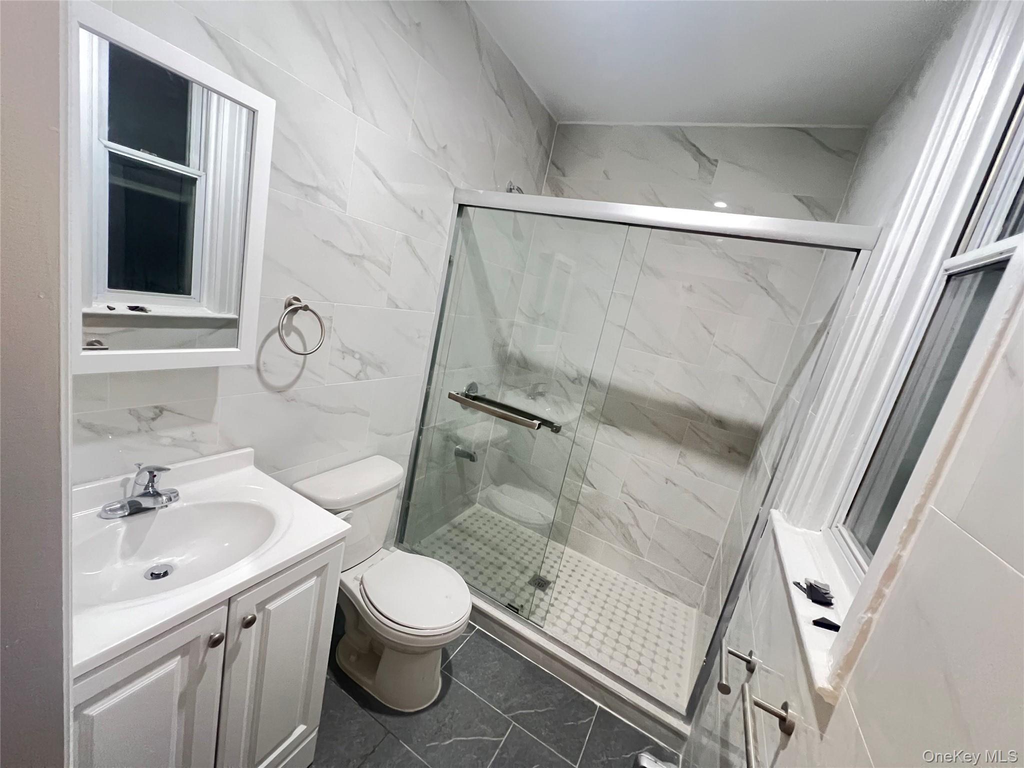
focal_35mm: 13
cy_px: 384
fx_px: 385
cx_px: 512
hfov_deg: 106.2
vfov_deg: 89.9
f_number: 1.8
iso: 640
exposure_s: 1/40
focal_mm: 1.57
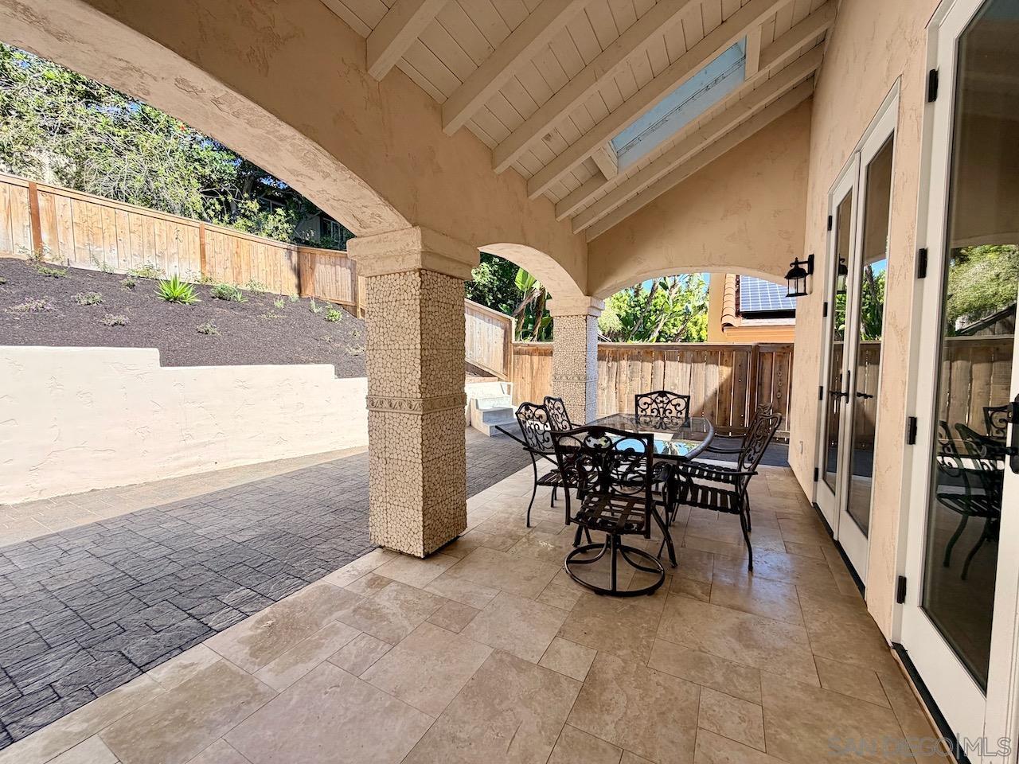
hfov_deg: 102.1
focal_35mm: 14
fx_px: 412
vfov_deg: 85.7
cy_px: 382
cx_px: 510
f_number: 2.2
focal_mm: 2.22
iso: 64
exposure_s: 1/502
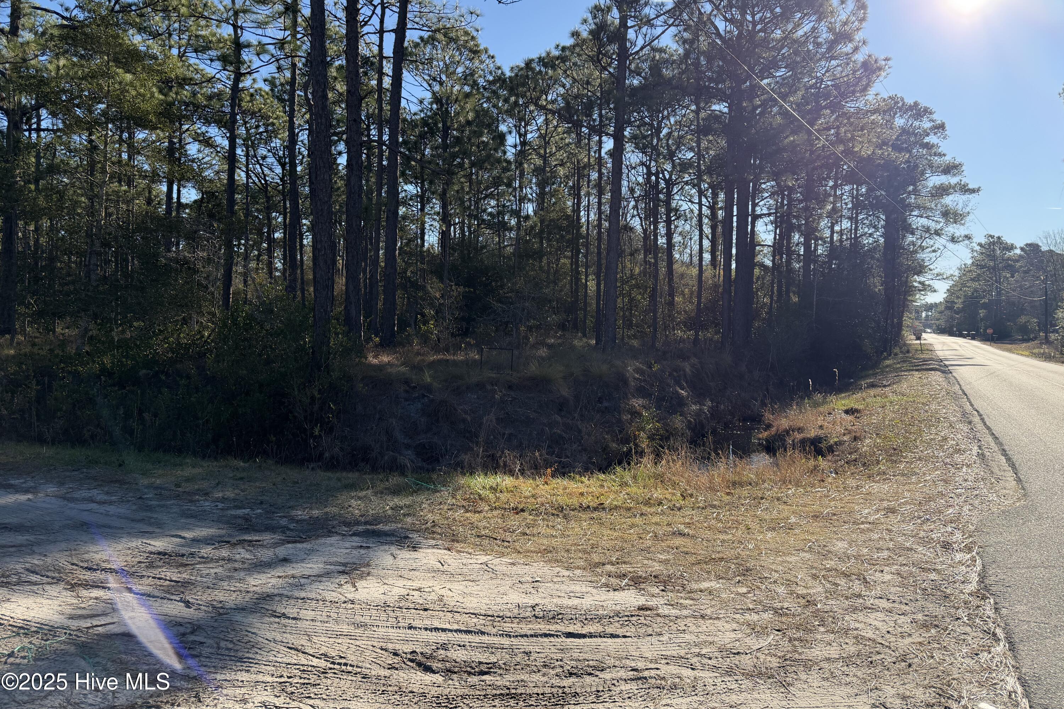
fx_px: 739
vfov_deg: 51.2
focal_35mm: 25
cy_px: 319
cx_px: 533
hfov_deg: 71.5
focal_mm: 6.76
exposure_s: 1/2907
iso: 100
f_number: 1.78
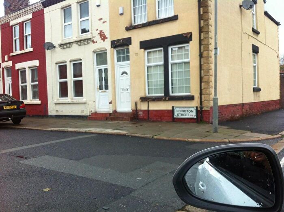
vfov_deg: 40.6
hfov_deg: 52.7
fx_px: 287
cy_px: 106
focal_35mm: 35
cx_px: 142
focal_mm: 3.85
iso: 80
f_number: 2.8
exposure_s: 1/120
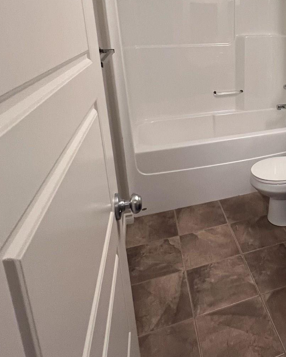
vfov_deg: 58.2
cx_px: 284
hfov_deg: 43.2
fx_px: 307
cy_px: 103
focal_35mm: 29
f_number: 1.8
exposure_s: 1/60
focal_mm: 1.57
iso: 250
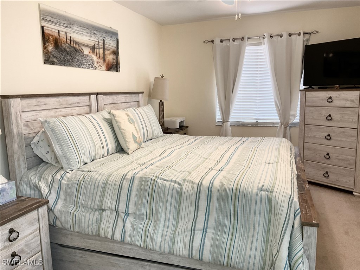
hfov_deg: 61.7
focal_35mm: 29
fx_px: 302
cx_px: 180
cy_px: 135
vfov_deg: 48.2
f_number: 1.8
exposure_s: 1/60
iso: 50
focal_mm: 3
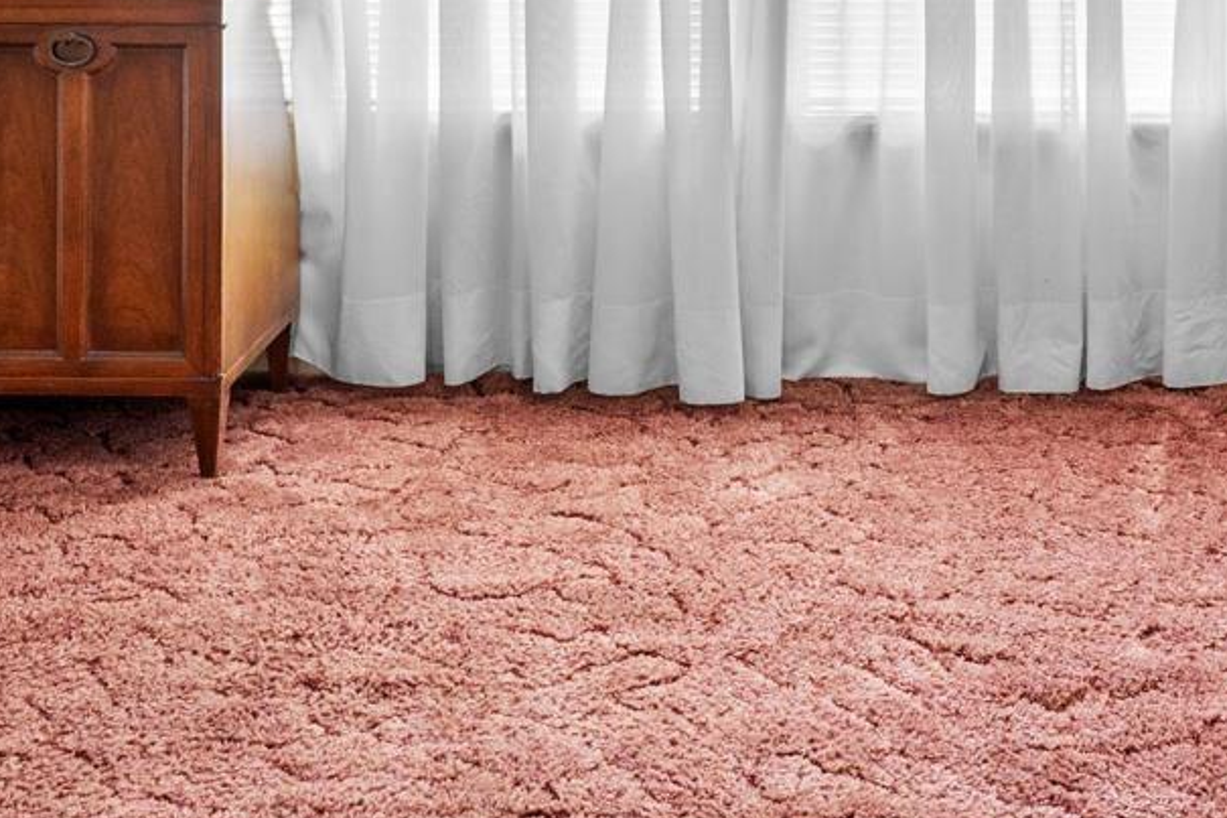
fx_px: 2112
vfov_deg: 20.0
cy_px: -257
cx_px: 773
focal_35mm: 62
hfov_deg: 32.2
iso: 200
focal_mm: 10
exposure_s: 1
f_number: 9
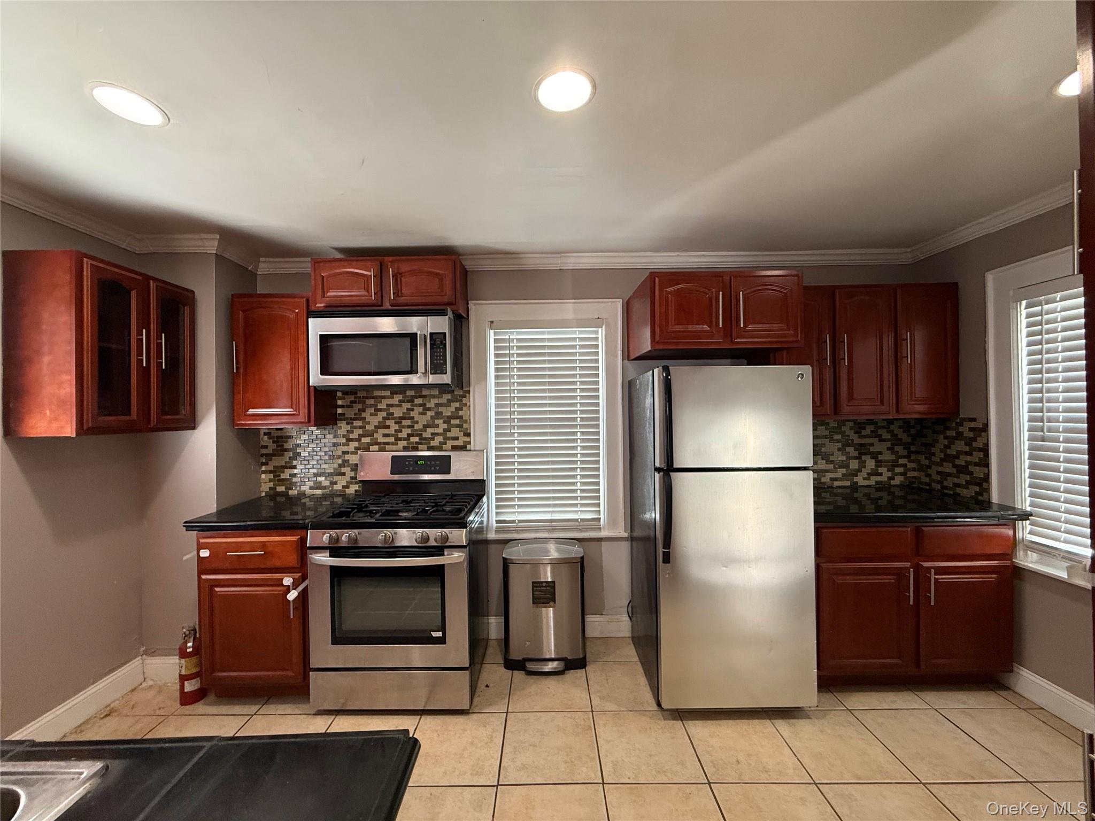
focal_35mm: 14
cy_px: 410
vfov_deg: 85.7
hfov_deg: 102.1
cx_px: 548
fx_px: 443
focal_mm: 2.22
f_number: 2.2
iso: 250
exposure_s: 1/60
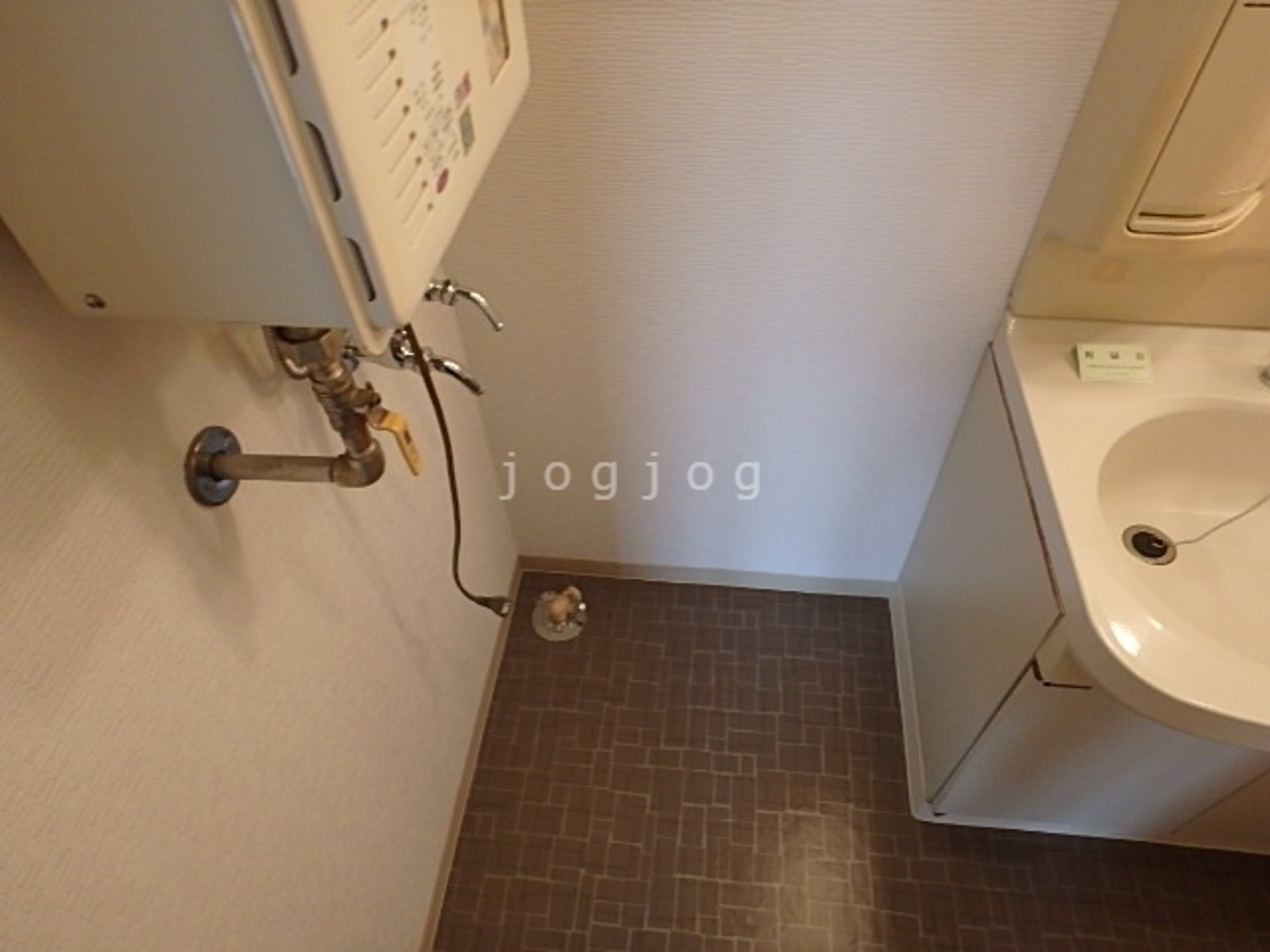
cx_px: 635
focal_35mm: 21
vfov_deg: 63.4
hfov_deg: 79.0
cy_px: 476
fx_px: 770
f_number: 3.5
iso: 250
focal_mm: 3.7
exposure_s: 1/30
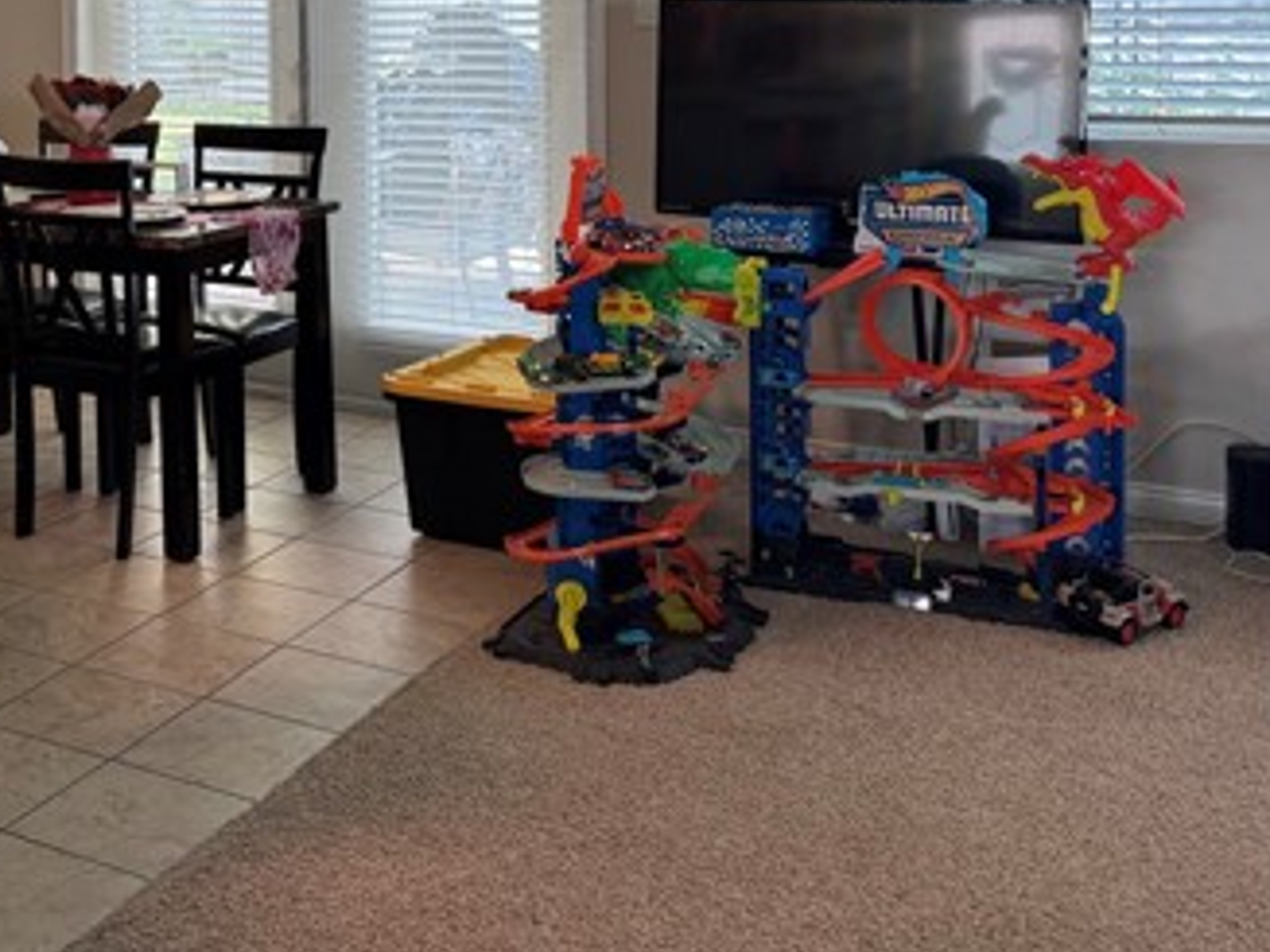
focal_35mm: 47
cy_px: 43
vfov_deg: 29.2
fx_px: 1724
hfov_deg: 37.8
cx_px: 128
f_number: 1.78
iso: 125
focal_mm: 6.76
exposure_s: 1/60
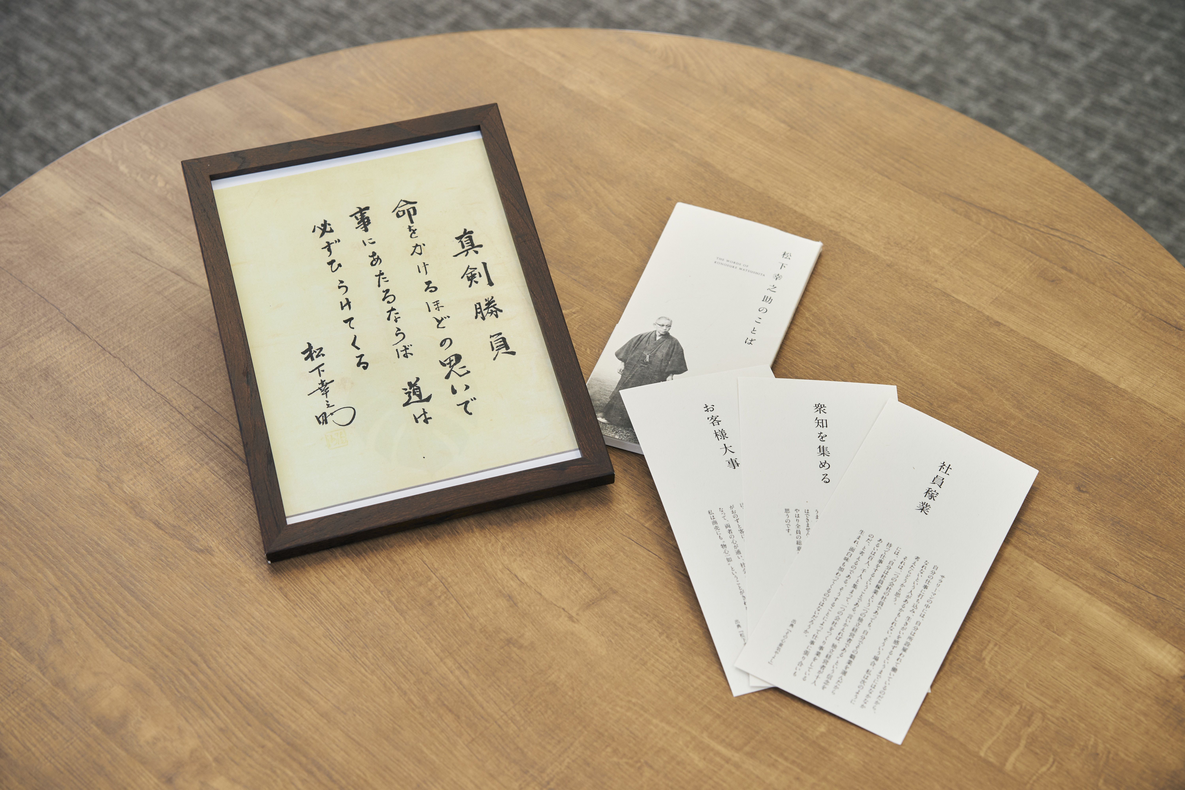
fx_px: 1810
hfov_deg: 36.2
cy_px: 395
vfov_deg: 24.6
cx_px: 592
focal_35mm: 55
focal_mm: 55
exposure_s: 1/100
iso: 400
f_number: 5.6
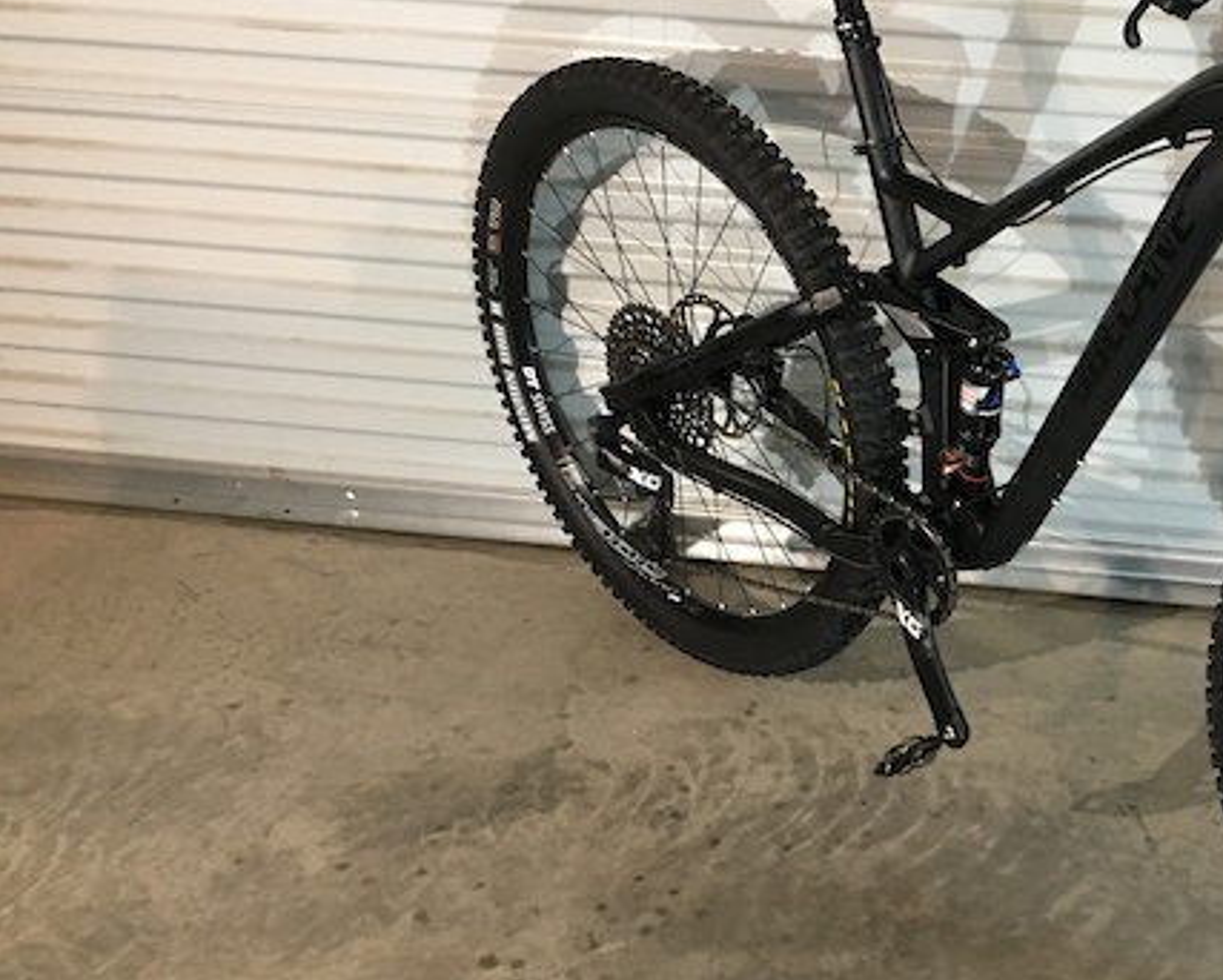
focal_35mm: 53
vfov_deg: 28.6
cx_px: 1137
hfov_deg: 33.2
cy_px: 516
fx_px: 1919
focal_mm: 4.15
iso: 160
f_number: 2.2
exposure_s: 1/30
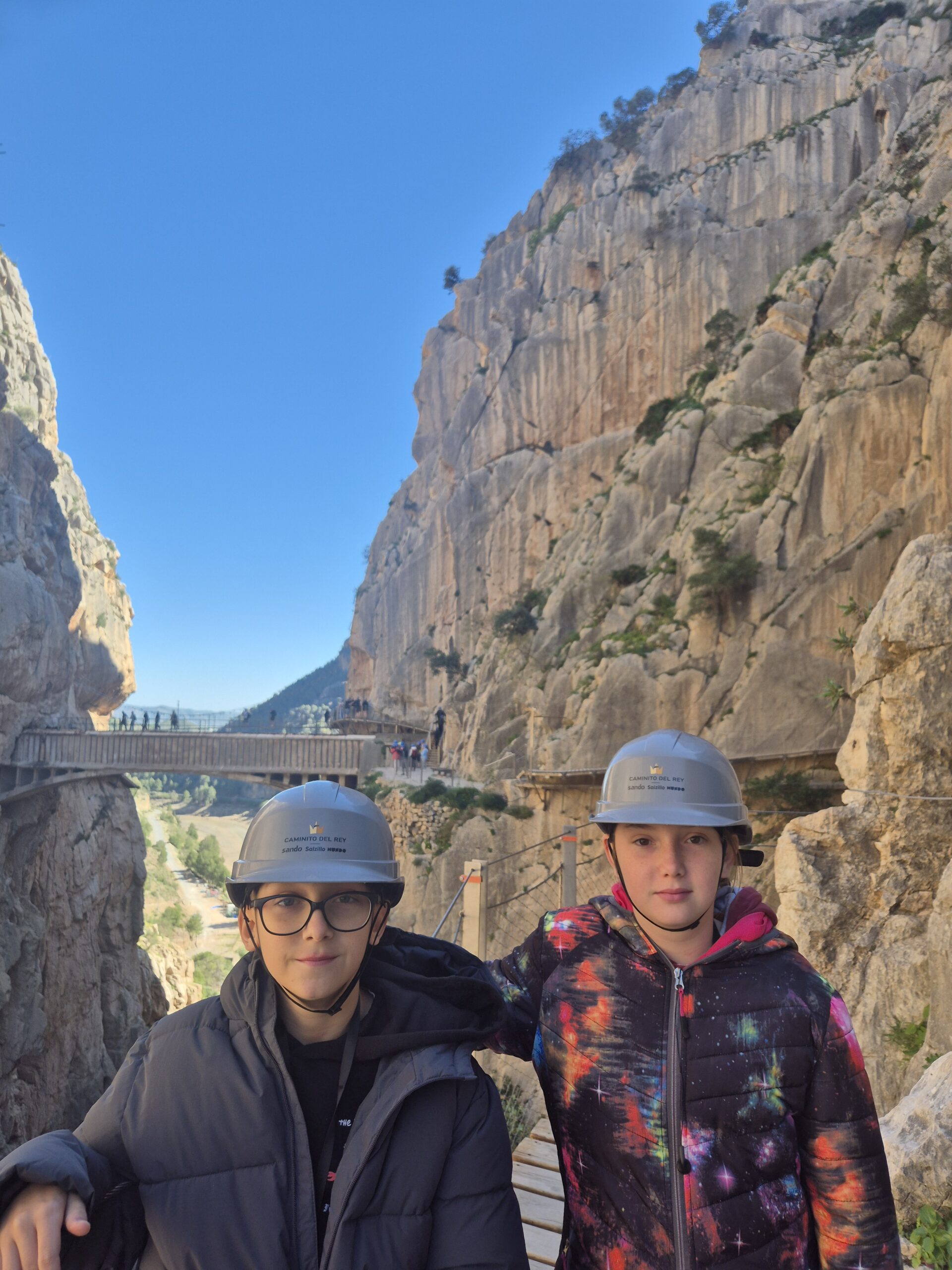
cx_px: 476
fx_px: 843
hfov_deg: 58.9
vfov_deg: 73.9
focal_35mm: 23
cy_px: 635
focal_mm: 5.4
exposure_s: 1/776
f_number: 1.8
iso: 25
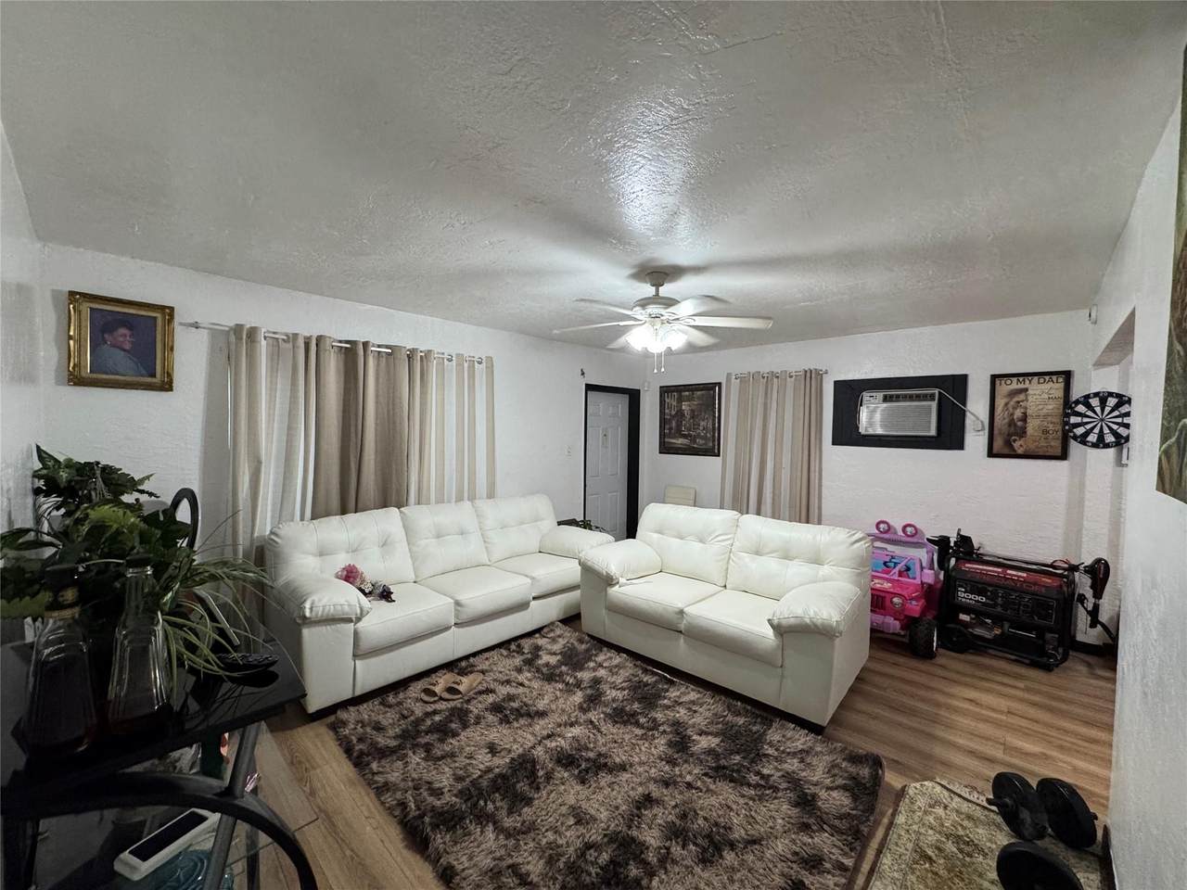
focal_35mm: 14
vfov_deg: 85.7
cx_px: 594
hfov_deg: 102.1
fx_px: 480
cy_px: 445
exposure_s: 1/120
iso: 320
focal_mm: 2.22
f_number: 2.2
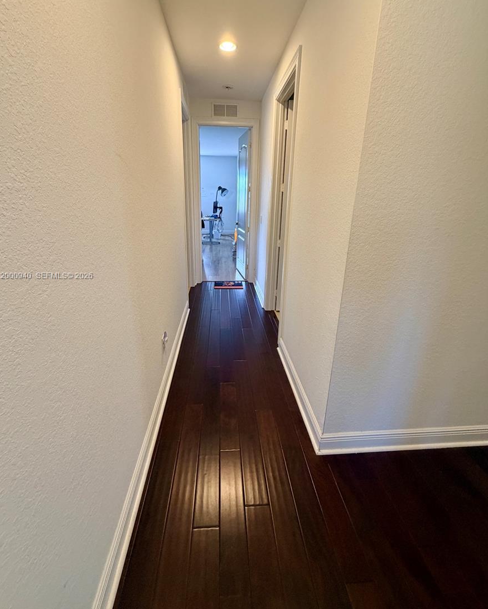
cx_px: 240
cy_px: 276
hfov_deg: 84.1
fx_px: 271
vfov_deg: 96.5
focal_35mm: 15
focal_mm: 2.22
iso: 250
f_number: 2.2
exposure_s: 1/60
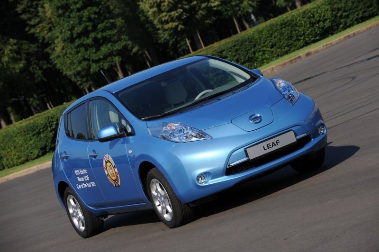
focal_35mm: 140
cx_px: 190
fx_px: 1473
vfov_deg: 9.8
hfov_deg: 14.7
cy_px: 126
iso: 250
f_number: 8
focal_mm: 140
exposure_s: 1/800
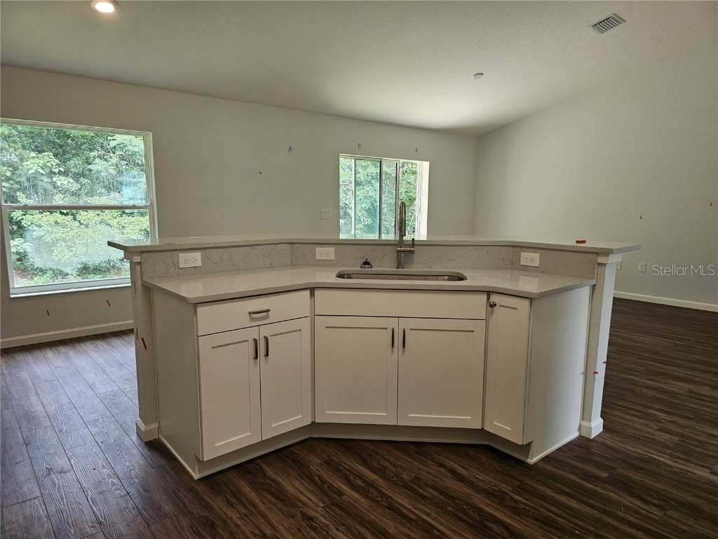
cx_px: 359
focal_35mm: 23
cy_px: 270
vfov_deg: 58.9
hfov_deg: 73.9
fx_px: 477
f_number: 1.7
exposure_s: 1/120
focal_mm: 6.3
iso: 80
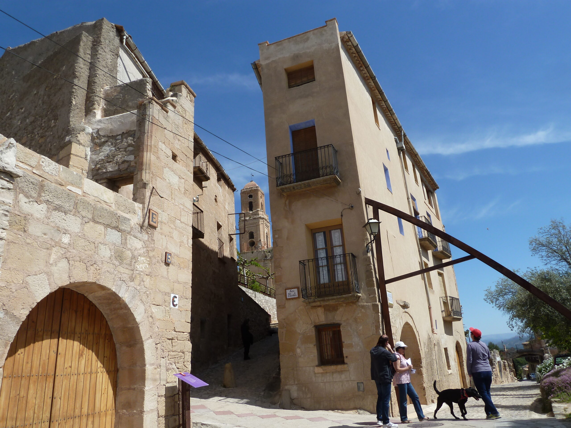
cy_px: 214
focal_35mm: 25
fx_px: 412
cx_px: 286
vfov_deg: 54.9
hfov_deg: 69.4
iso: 80
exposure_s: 1/500
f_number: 5
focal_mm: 4.1
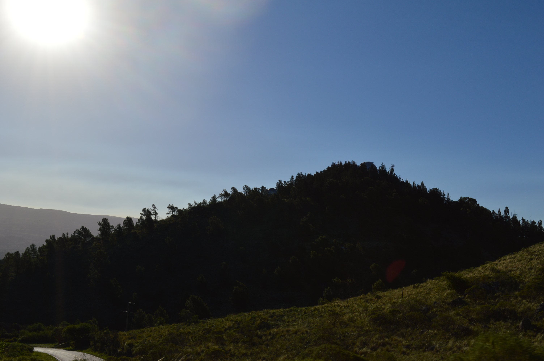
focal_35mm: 44
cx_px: 272
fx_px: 657
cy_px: 180
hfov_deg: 45.0
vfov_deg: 30.8
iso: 100
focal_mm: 29
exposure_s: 1/500
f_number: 11
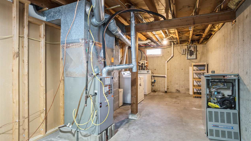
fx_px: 126
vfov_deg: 58.3
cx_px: 126
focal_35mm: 19
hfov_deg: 89.6
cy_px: 65
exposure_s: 1/2
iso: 400
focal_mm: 18
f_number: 8
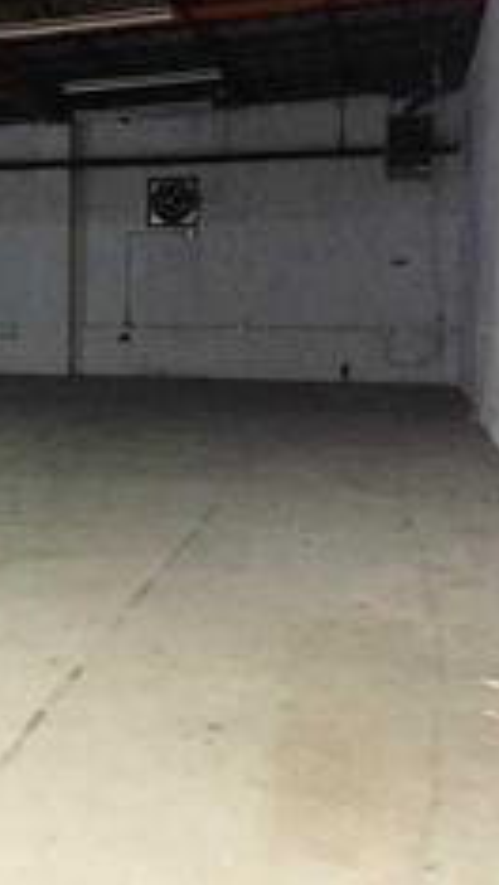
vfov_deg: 38.3
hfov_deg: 20.6
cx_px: -125
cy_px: 344
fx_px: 1267
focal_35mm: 54
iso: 400
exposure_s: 1/15
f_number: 2.2
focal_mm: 4.15
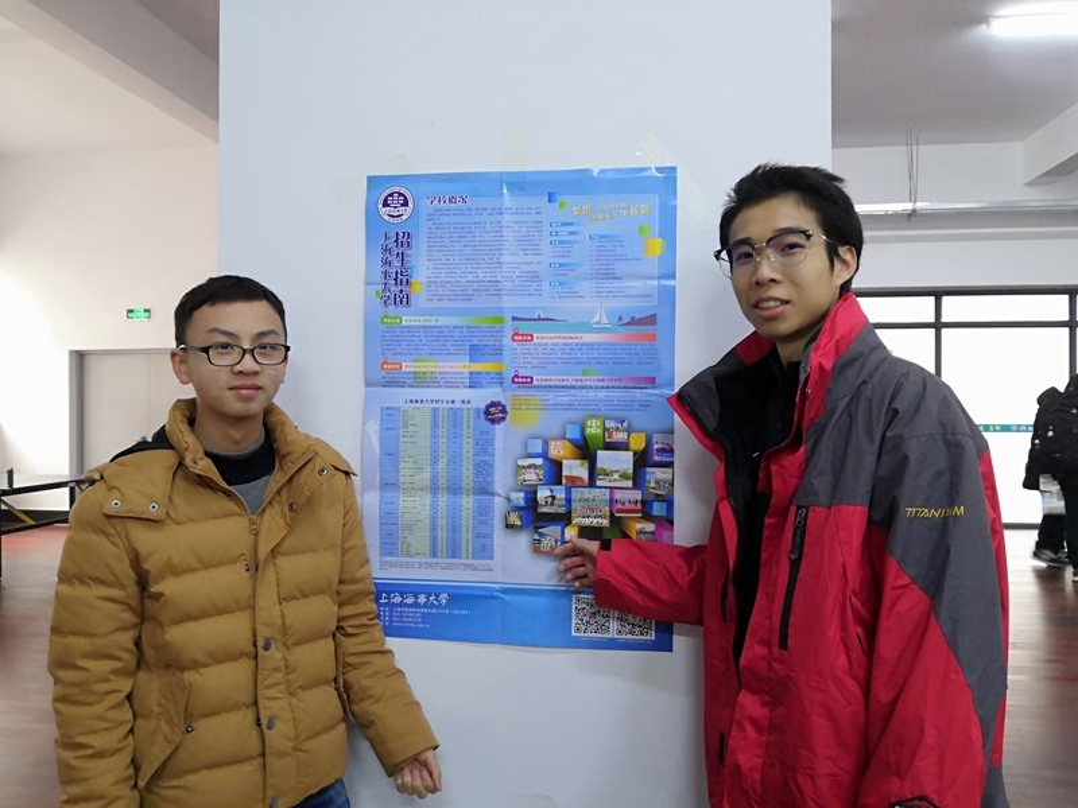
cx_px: 539
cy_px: 404
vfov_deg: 51.4
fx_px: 841
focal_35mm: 27
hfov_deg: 65.3
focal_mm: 3.95
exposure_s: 1/25
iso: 400
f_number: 1.8
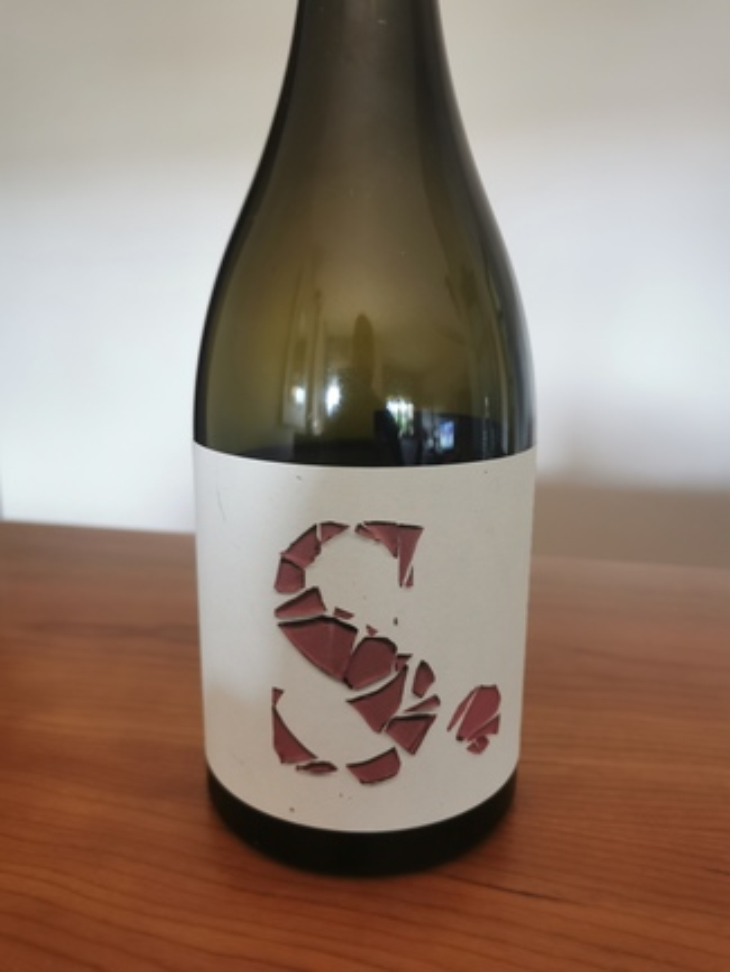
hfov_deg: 51.4
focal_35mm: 27
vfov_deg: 65.3
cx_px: 365
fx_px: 759
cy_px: 486
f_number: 1.8
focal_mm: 5.58
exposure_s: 1/33.3
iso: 320
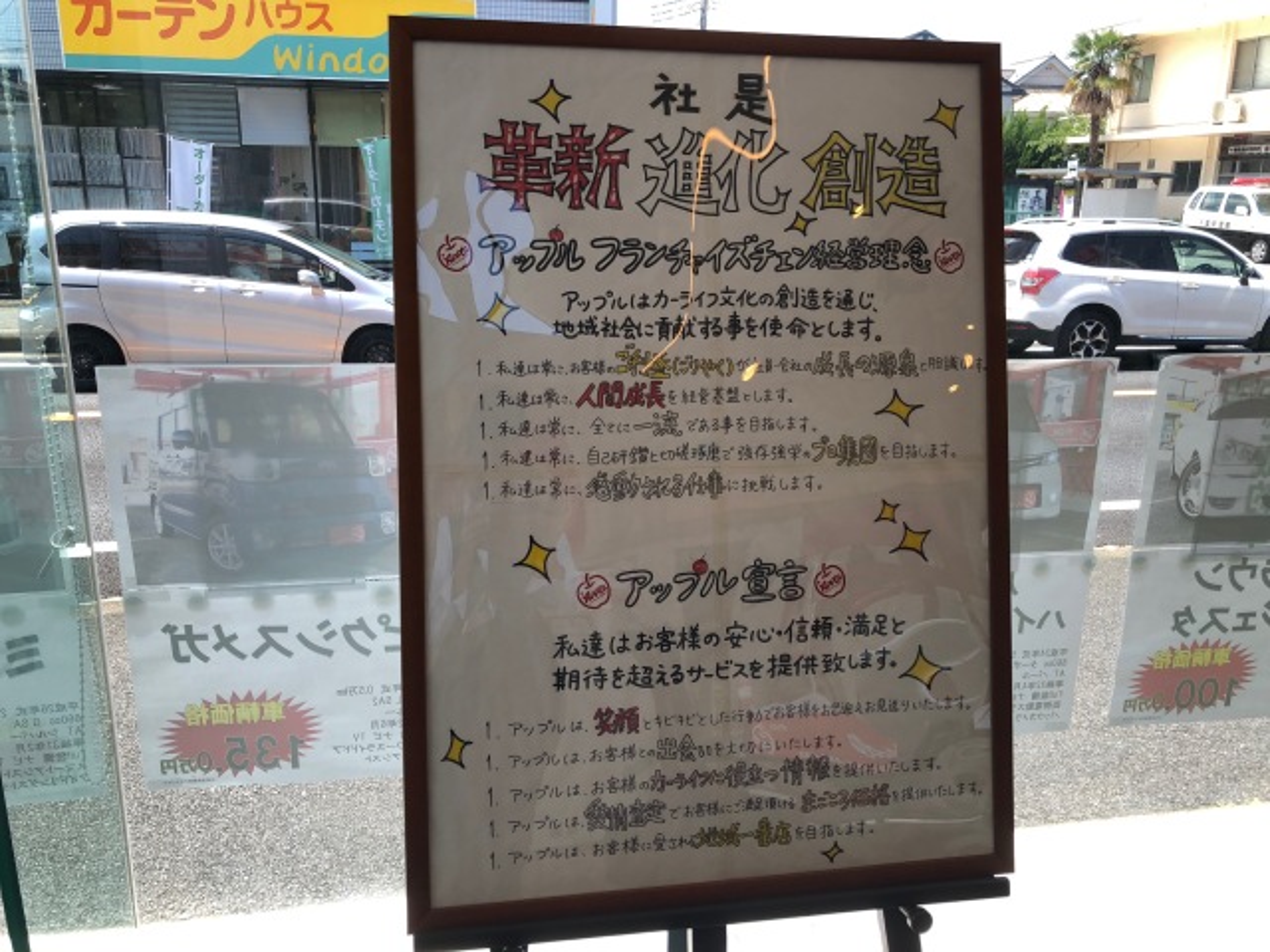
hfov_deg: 63.4
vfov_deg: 49.7
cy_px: 476
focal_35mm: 28
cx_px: 635
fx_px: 1027
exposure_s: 1/331
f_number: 1.8
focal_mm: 3.99
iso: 20
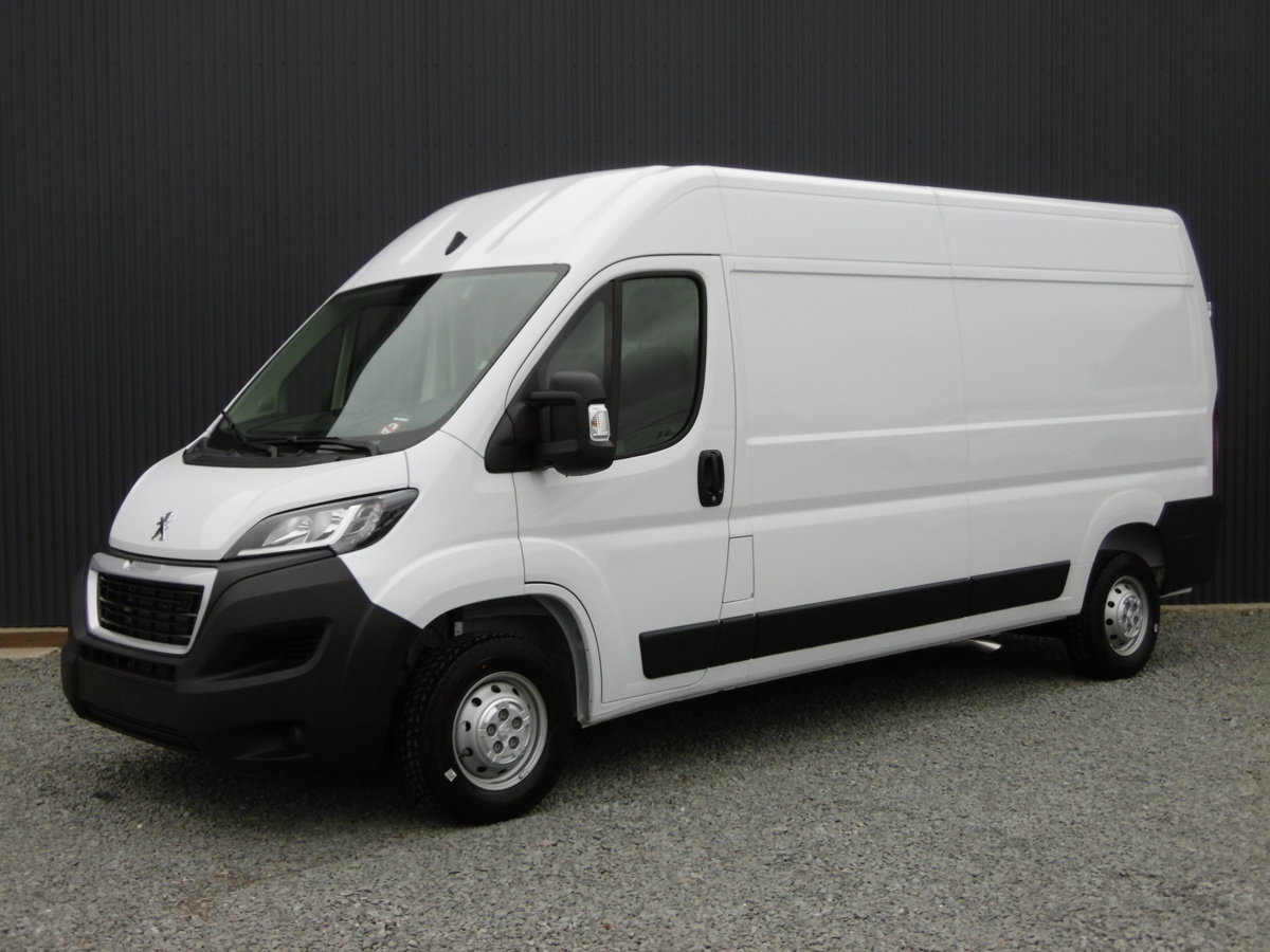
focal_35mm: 43
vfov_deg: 33.6
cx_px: 635
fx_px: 1578
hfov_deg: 43.9
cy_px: 476
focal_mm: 7.7
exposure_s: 1/200
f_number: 3.8
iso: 100
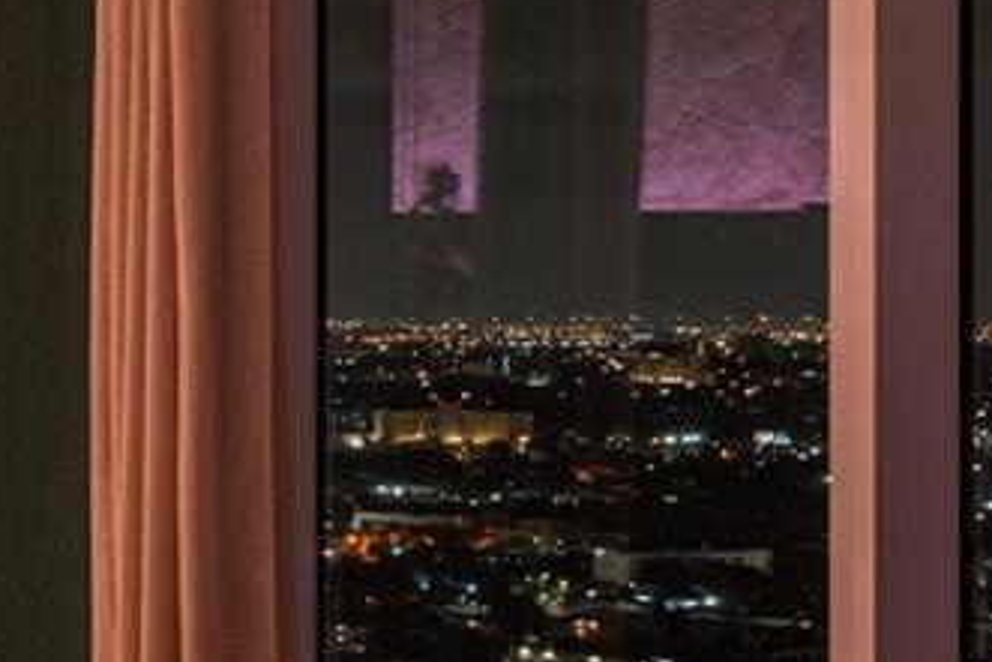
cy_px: 428
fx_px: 3198
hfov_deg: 13.6
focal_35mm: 116
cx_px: -1265
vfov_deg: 11.8
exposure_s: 1/4
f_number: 7.1
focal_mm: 24
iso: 400
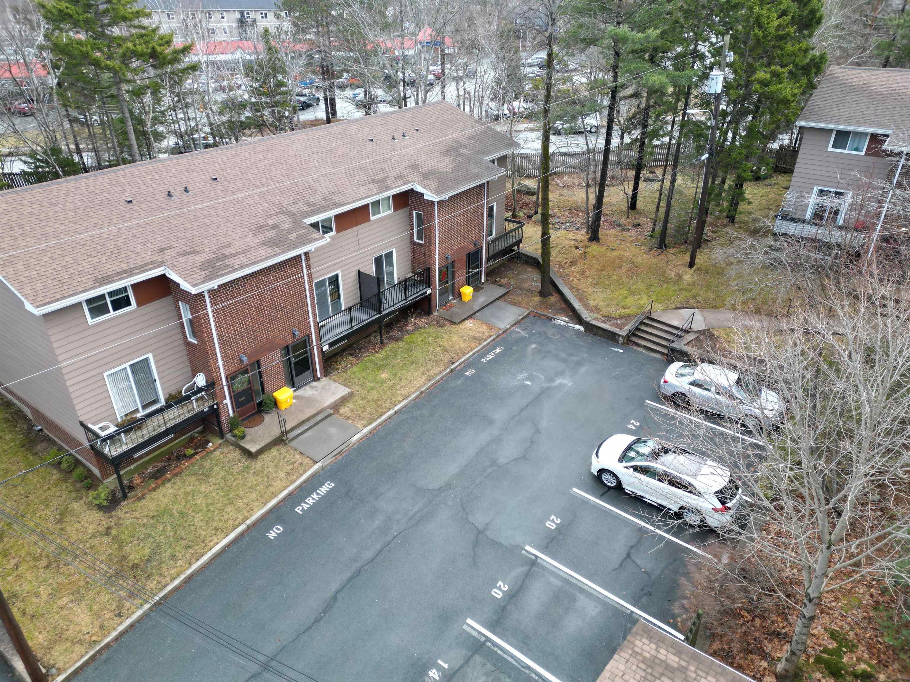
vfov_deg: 56.8
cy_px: 341
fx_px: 631
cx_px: 455
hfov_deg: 71.6
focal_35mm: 24
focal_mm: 6.72
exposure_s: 1/240
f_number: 1.7
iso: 100
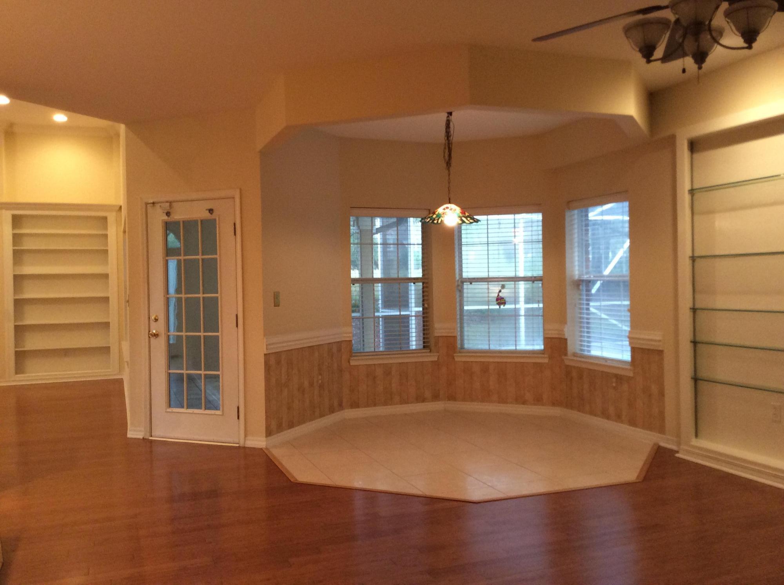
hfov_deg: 56.9
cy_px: 292
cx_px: 392
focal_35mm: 32
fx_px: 724
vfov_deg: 44.0
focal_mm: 3.3
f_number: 2.4
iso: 125
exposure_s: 1/24
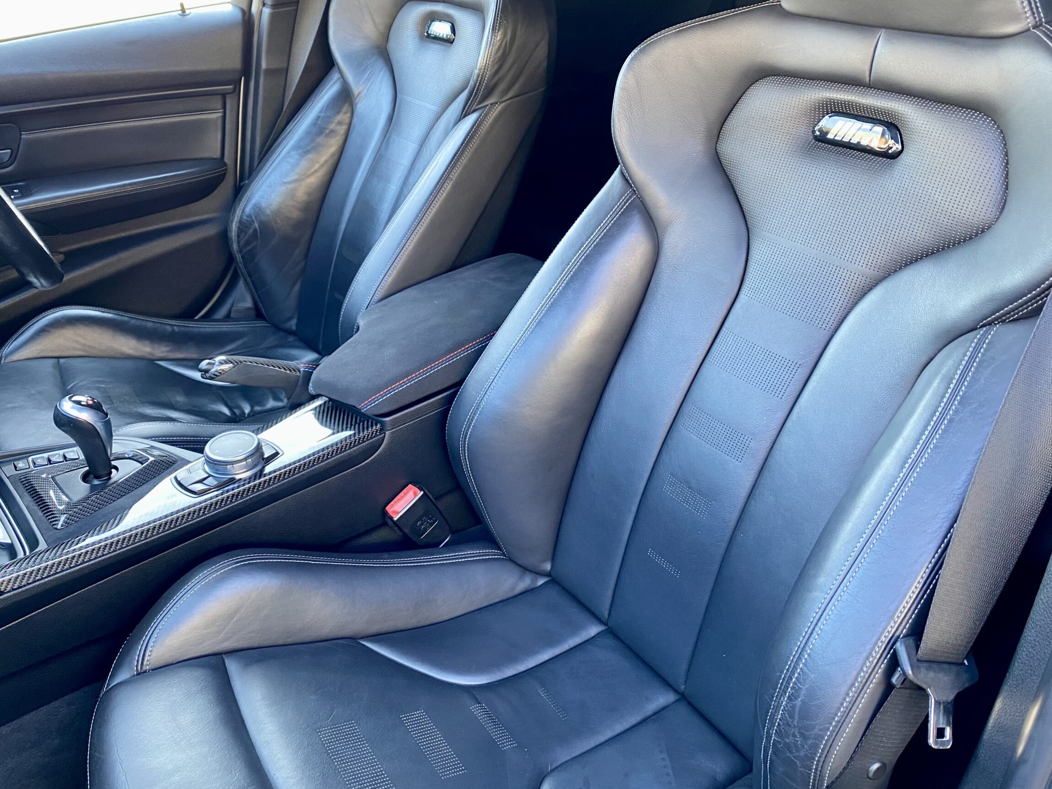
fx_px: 881
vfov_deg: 48.2
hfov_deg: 61.6
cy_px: 360
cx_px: 506
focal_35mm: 29
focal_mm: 4.25
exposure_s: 1/67
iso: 125
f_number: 1.8
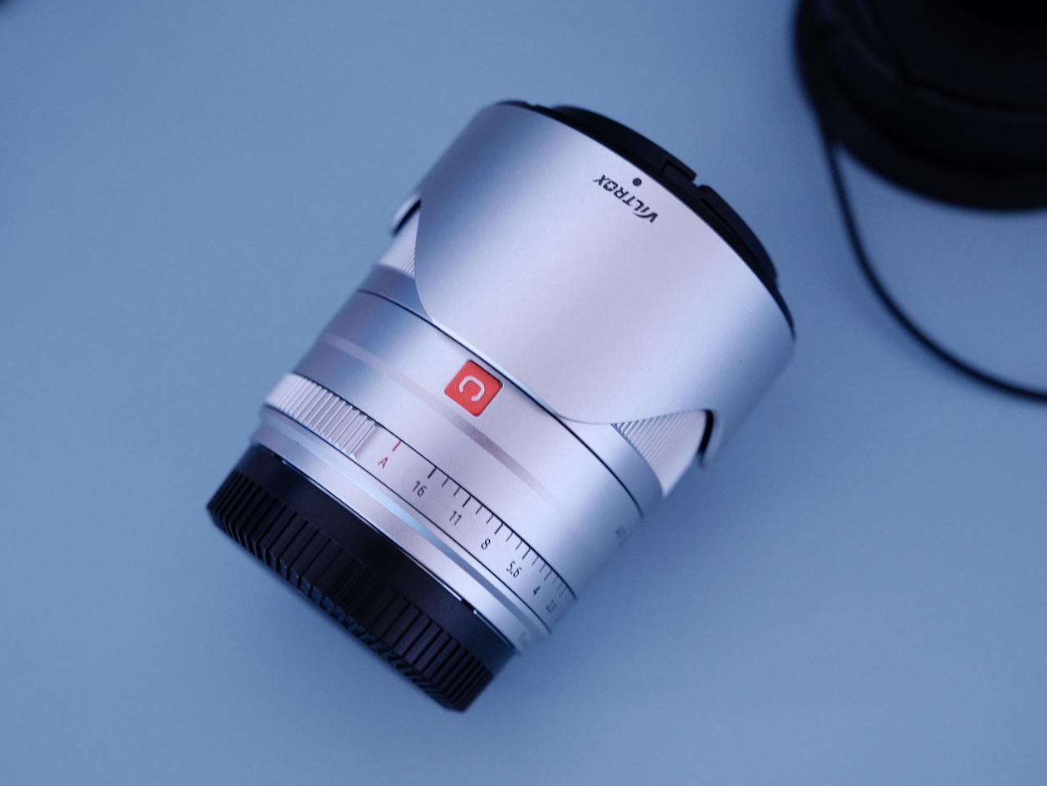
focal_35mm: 56
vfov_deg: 26.1
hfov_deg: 34.3
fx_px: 1694
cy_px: 395
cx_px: 506
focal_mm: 34.2
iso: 640
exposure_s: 1/15
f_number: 2.8
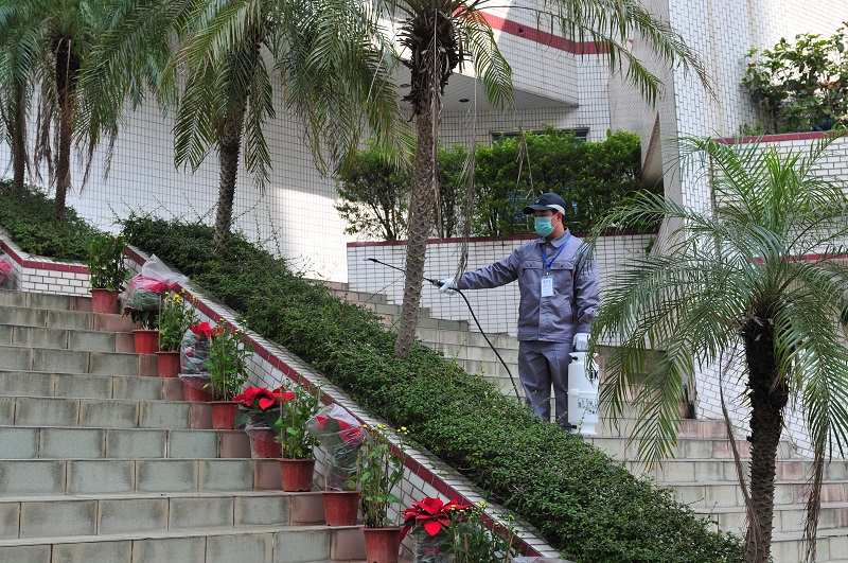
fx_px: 1129
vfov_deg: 28.0
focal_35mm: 48
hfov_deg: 41.2
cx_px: 424
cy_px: 282
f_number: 5.6
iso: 200
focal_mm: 32
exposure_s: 1/320
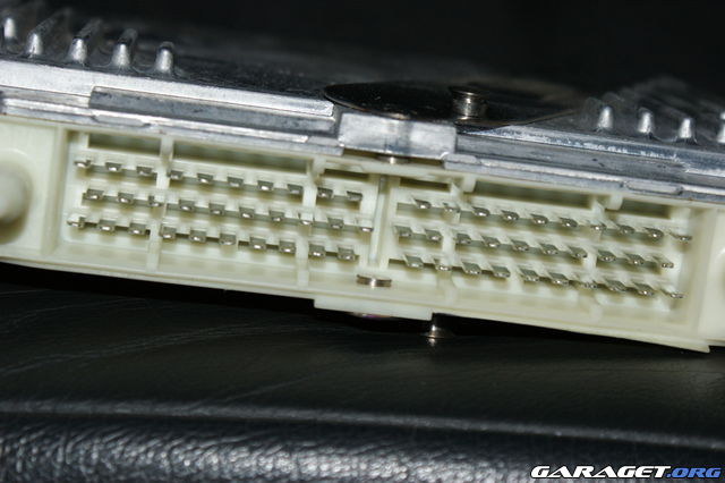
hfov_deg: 24.6
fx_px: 1661
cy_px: 242
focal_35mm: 82
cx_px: 362
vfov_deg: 16.5
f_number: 6.3
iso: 400
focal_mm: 55
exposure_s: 1/80
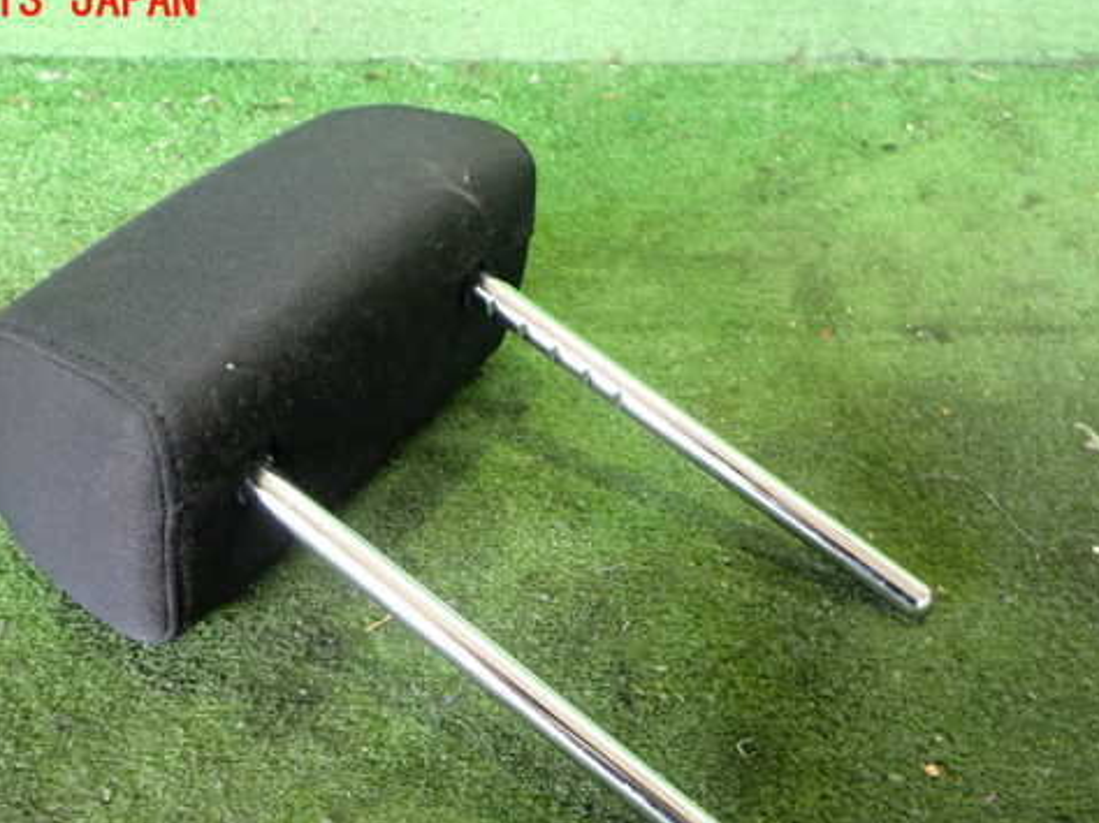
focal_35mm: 38
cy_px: 494
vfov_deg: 37.5
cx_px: 471
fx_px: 1206
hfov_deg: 48.8
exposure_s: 1/60
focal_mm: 5.4
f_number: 2.3
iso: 1000
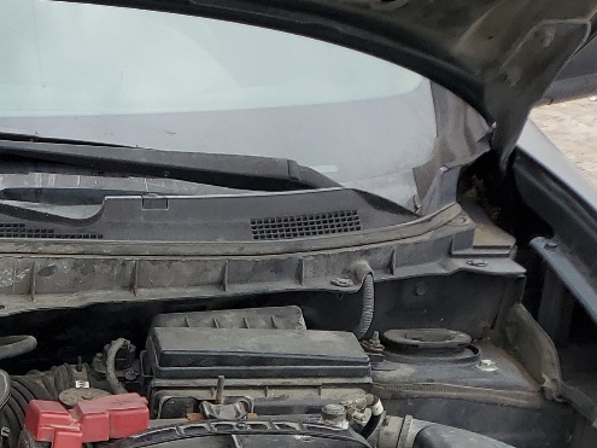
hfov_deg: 21.2
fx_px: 1448
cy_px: 681
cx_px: -166
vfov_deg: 16.0
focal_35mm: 84
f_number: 1.5
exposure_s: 1/1250
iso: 50
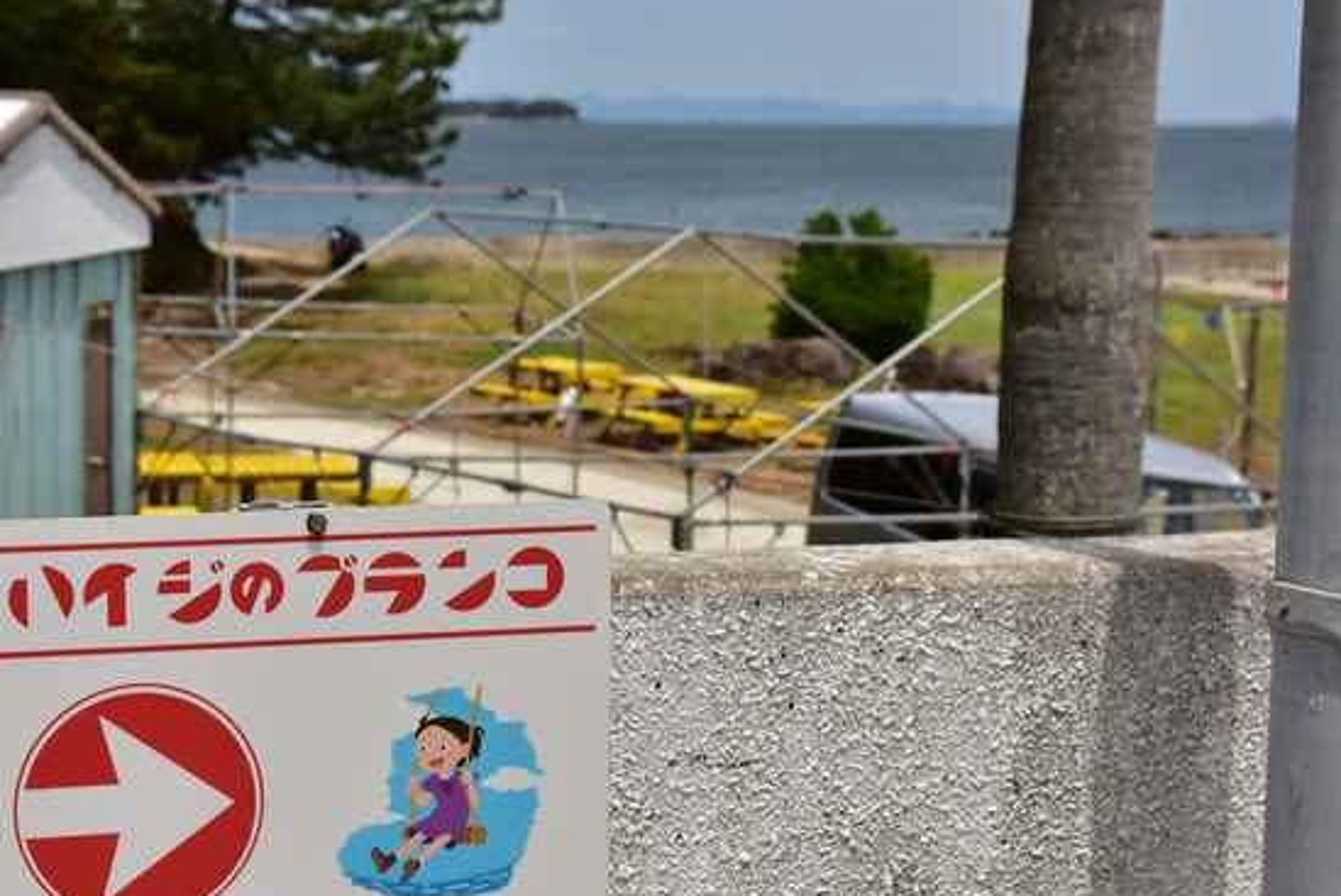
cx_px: 518
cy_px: 568
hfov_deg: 24.4
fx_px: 3094
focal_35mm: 83
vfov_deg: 16.5
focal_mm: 40
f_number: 5.6
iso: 500
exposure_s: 1/8000
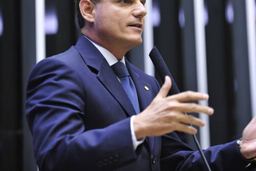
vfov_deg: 8.0
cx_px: 144
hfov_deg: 12.0
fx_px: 1216
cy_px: 60
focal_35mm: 171
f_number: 2.8
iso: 2000
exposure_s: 1/60
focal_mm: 125
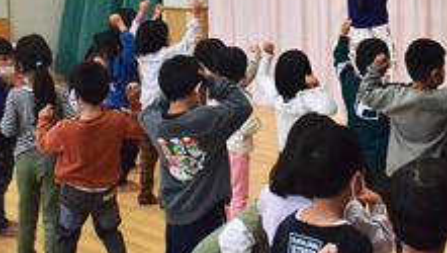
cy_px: 44
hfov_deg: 24.8
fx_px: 1009
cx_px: 314
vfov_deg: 14.2
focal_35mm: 85
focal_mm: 24
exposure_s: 1/1600
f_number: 6.3
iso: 6400
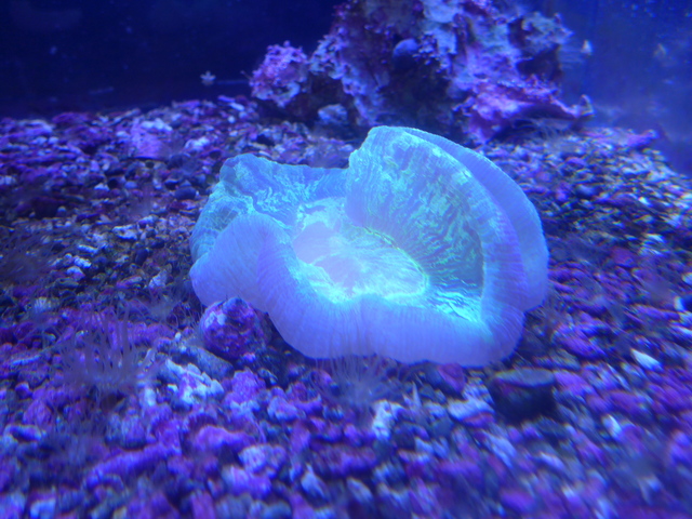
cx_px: 346
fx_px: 580
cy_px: 260
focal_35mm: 29
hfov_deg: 61.7
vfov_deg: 48.2
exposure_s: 1/60
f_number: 2
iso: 125
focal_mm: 6
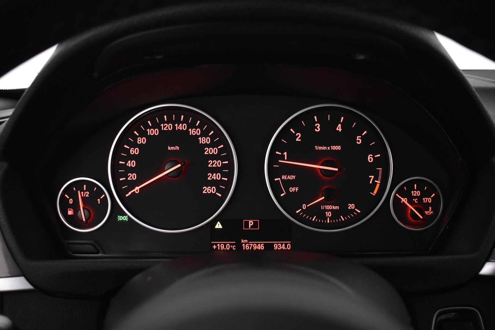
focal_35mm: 34
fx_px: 474
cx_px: 248
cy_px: 165
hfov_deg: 55.1
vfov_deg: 38.4
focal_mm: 23
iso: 2500
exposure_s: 1/40
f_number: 3.8
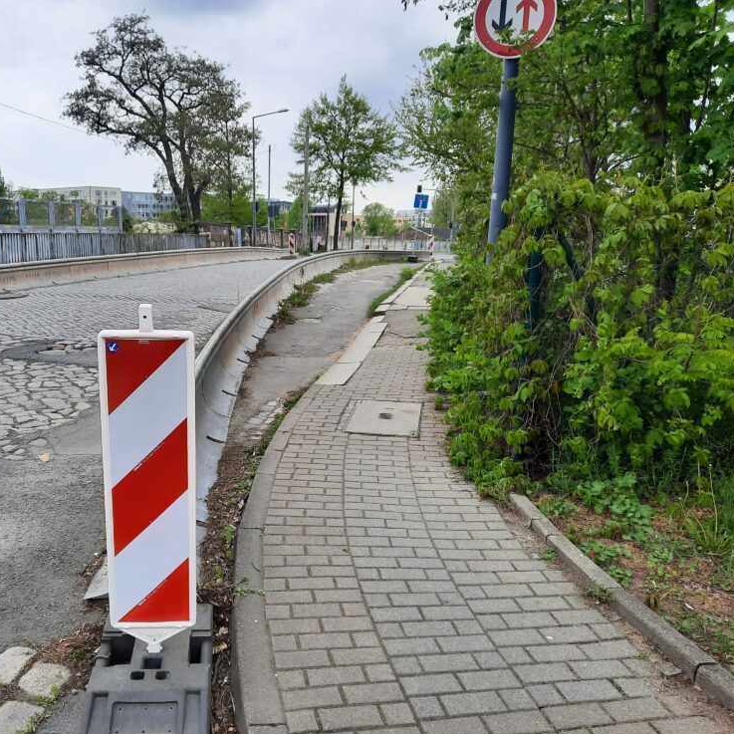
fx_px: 720
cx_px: 264
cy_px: 372
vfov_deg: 54.0
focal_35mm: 30
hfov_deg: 53.3
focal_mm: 4.6
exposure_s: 1/233
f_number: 2
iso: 32
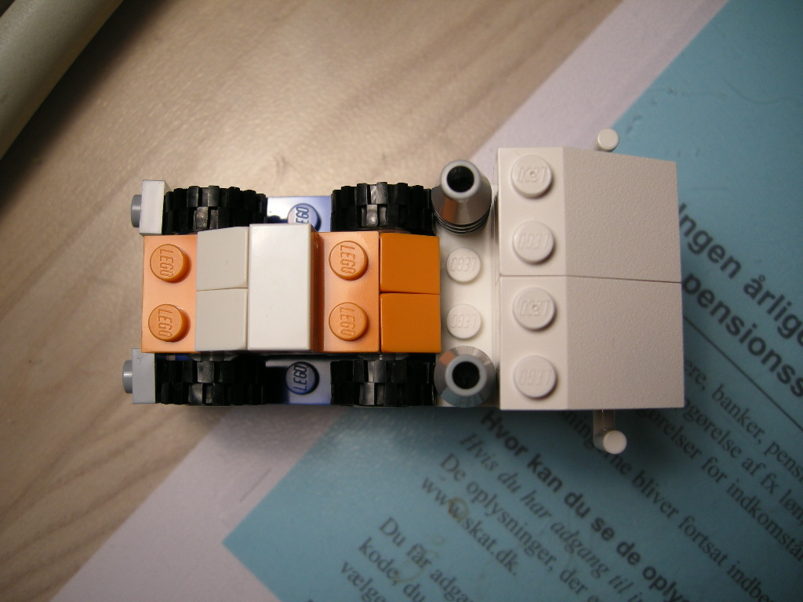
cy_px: 301
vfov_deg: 39.7
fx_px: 835
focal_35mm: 36
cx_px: 402
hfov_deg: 51.4
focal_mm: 7.5
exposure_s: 1/60
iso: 83
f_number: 2.7
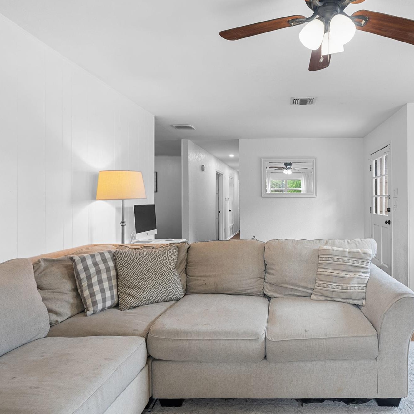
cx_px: 283
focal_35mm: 21
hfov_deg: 69.6
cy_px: 208
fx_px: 284
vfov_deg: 72.1
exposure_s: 1/4
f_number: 8
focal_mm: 16
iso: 500
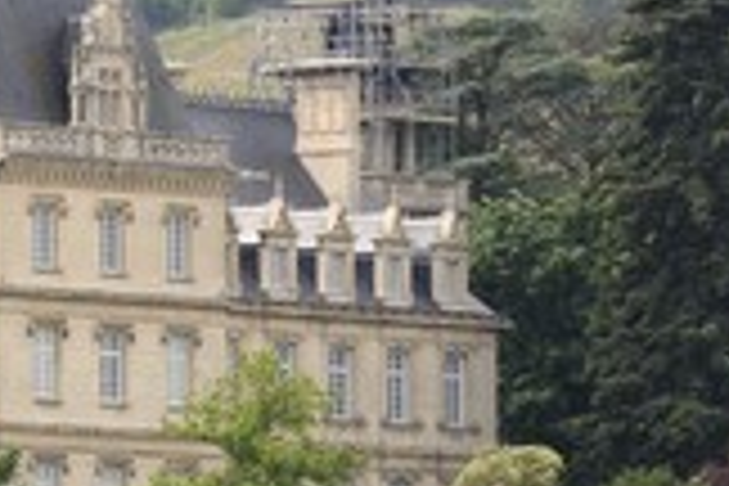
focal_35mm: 520
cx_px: -202
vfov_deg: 2.6
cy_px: 324
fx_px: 10529
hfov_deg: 4.0
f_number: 8
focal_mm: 200
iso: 200
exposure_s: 1/250
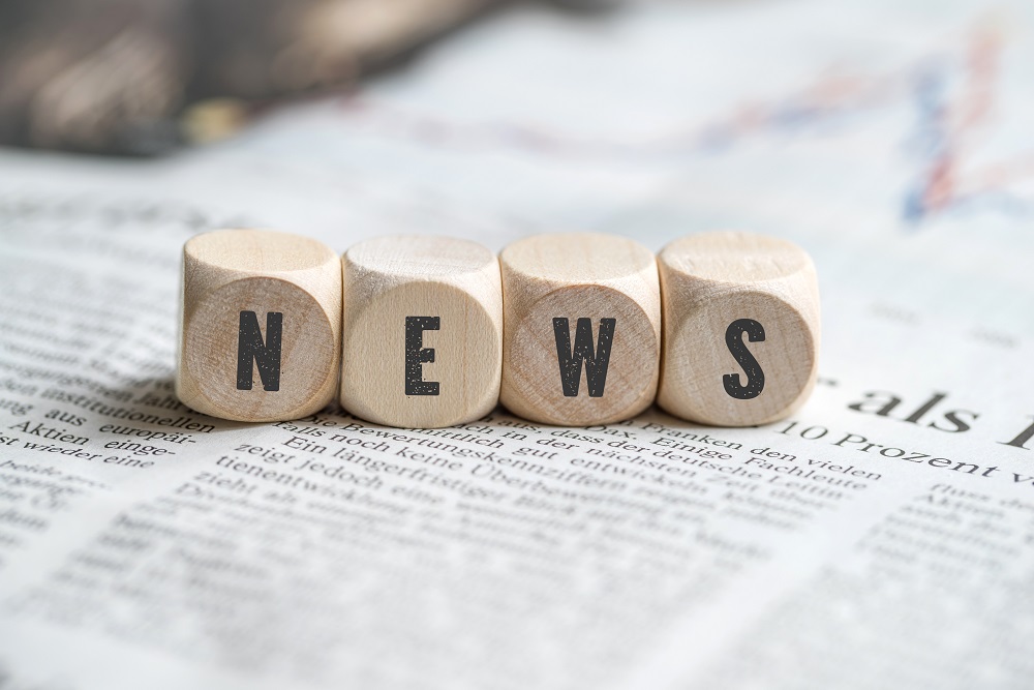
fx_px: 2872
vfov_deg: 13.7
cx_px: 517
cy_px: 345
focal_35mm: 100
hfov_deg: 20.4
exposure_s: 1/6
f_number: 5
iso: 100
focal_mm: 100
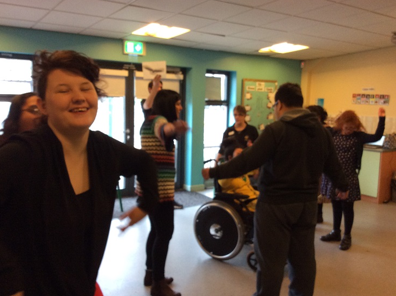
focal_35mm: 34
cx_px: 200
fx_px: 388
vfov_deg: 41.7
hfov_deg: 54.0
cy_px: 151
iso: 125
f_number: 2.4
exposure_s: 1/25
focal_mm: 3.3
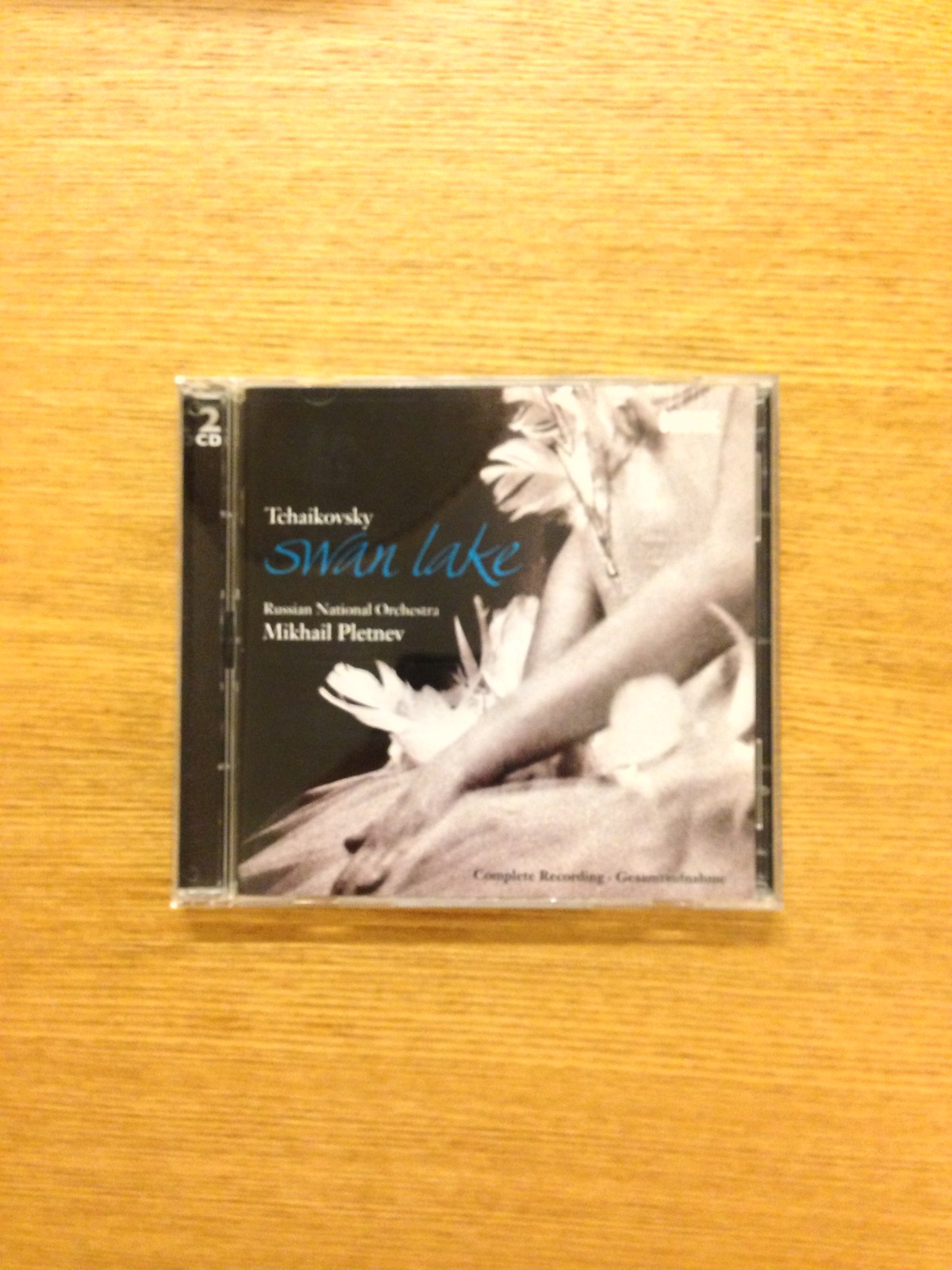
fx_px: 1210
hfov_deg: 42.9
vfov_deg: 55.4
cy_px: 635
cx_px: 476
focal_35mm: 33
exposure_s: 1/20
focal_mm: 4.13
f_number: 2.4
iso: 400
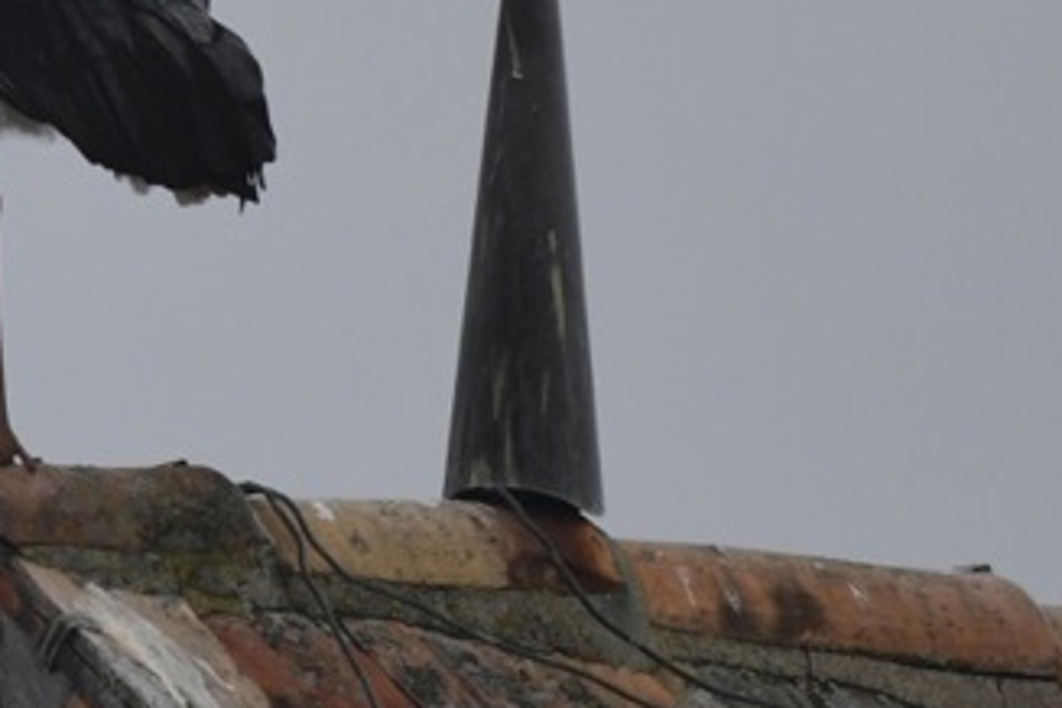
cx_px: 65
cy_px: 211
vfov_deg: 0.5
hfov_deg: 0.8
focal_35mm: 2749
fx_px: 81089
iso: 500
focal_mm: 500
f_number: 5.6
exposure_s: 1/800
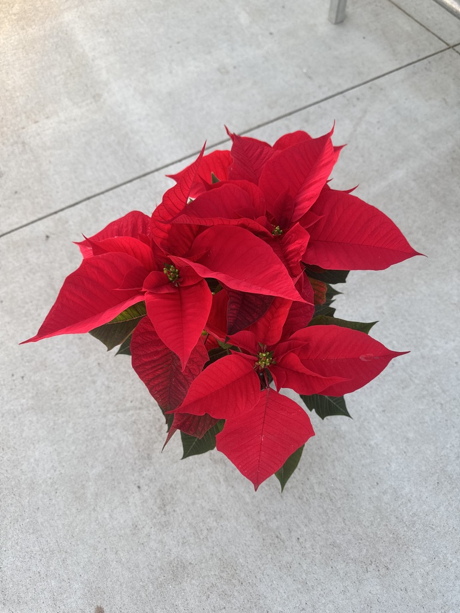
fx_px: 425
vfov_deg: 71.6
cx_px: 230
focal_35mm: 24
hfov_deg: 56.8
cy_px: 306
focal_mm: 6.76
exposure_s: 1/121
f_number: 1.78
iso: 80
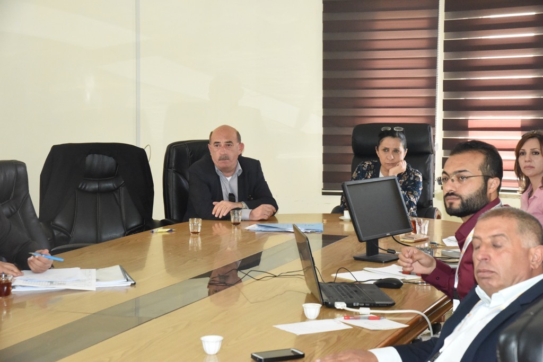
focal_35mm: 78
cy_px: 181
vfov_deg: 17.5
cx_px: 272
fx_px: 1177
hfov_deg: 26.0
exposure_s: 1/250
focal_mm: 78
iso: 10000
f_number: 10
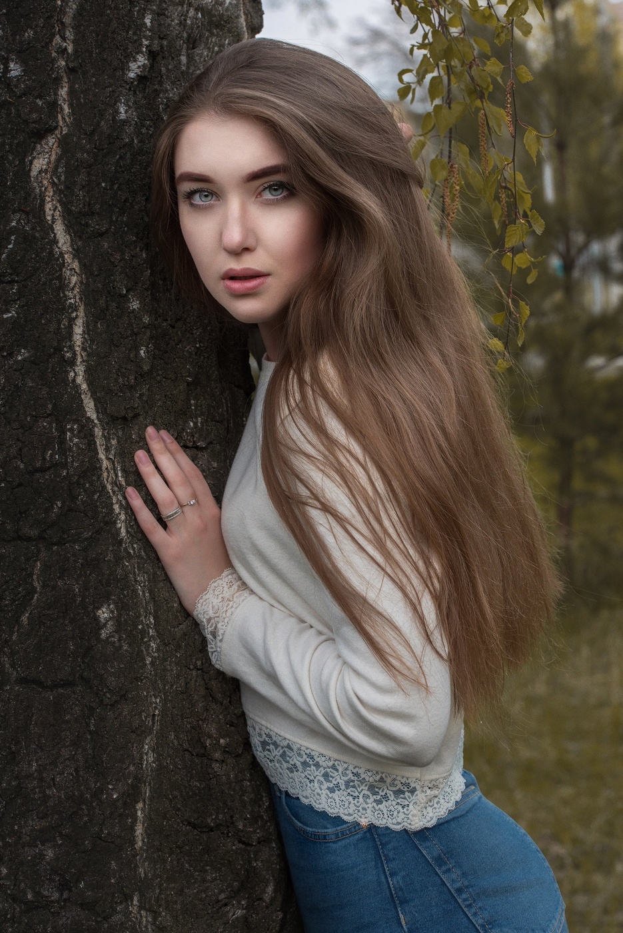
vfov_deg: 28.8
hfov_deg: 19.5
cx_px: 312
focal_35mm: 70
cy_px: 466
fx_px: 1815
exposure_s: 1/200
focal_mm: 70
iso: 250
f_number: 8
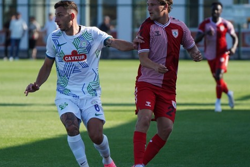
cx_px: 114
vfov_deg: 3.3
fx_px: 2926
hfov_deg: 4.9
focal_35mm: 421
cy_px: 112
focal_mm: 268
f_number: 5.6
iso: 1000
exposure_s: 1/2000
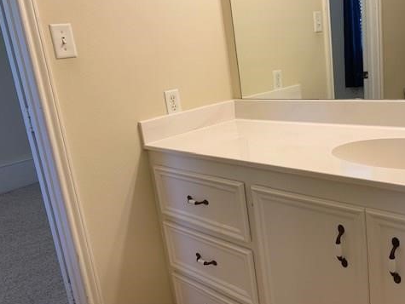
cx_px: 257
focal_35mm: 35
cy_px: 153
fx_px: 410
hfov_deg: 51.9
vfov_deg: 40.7
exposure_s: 1/60
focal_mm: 4.25
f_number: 1.8
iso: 50
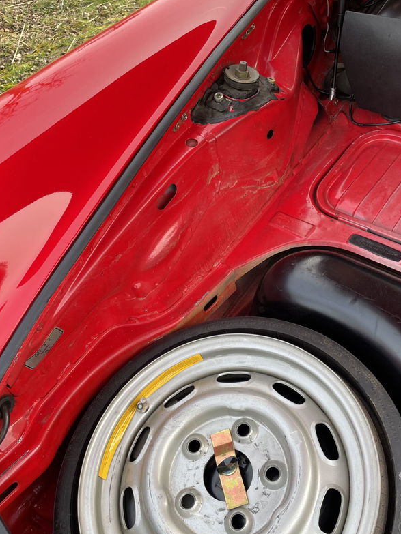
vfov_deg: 53.9
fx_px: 525
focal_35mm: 34
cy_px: 280
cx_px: 234
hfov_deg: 41.6
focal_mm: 4.2
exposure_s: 1/312
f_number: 1.6
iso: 32
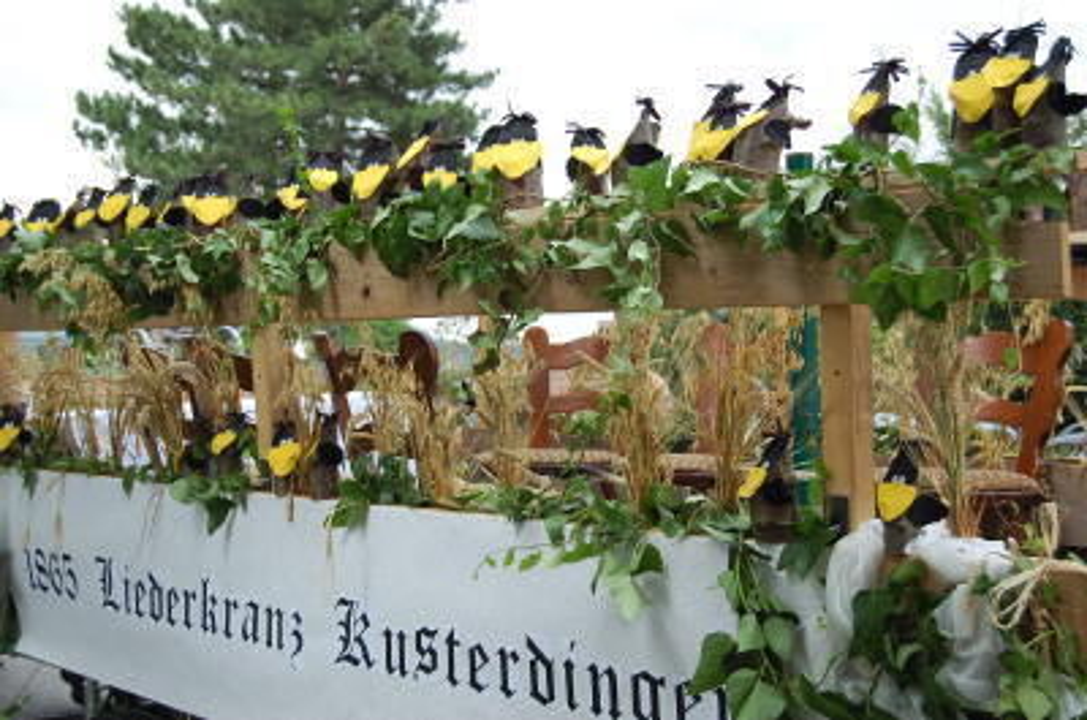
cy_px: 360
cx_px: 544
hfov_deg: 35.1
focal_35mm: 57
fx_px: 1718
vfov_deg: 23.7
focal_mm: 38
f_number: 7.1
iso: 200
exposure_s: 1/200
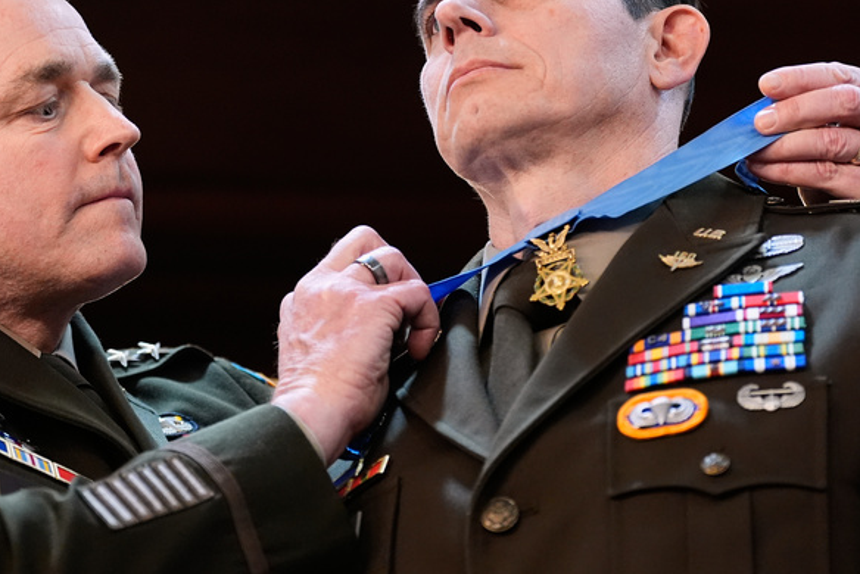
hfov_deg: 9.1
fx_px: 5401
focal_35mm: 226
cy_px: 194
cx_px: 437
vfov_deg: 6.1
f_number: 2.8
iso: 3200
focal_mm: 129
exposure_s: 1/125
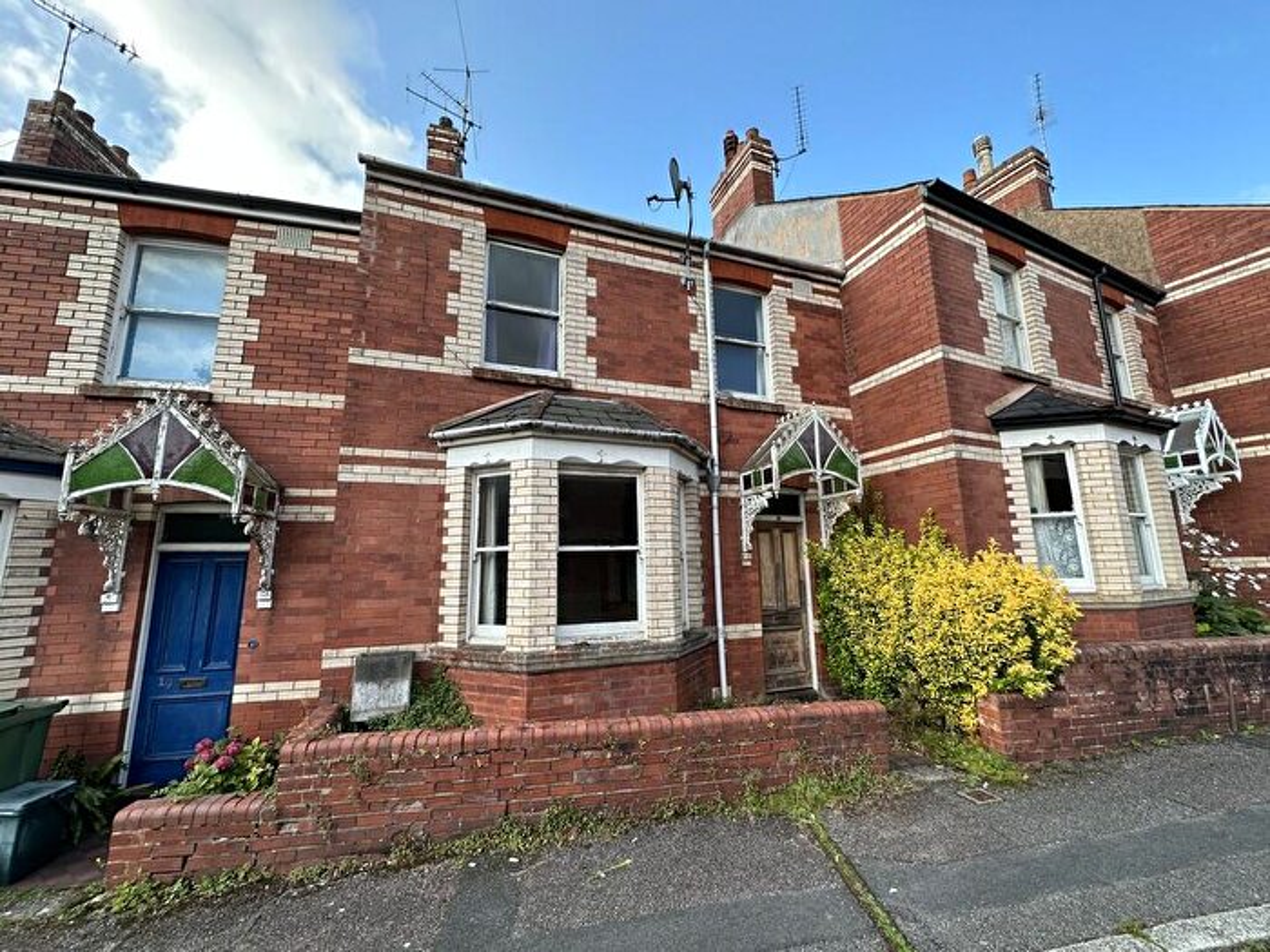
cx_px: 635
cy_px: 476
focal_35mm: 14
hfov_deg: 102.1
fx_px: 514
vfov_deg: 85.7
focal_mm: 2.22
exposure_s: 1/400
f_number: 2.2
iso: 40
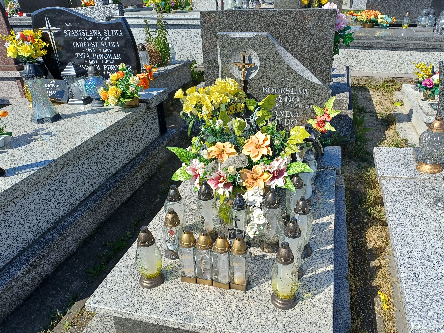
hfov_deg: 63.4
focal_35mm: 28
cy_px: 185
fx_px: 359
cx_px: 231
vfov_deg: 49.7
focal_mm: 4.65
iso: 50
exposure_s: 1/1178
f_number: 1.8
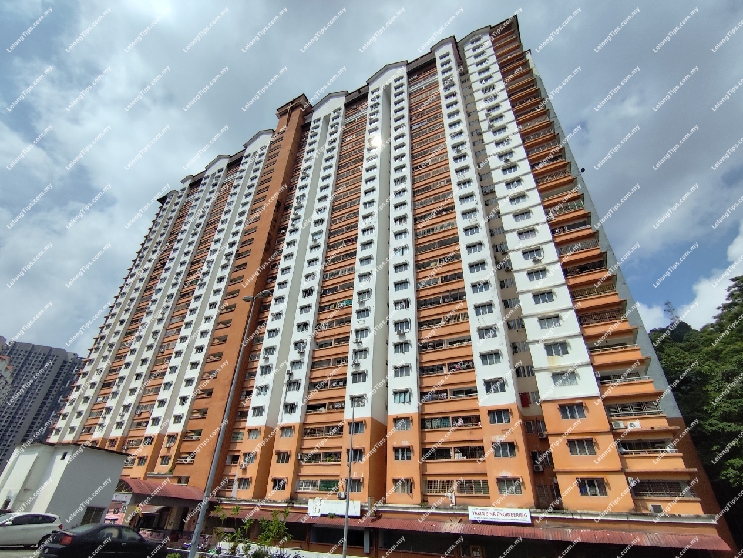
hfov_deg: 94.5
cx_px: 372
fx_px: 343
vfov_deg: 78.1
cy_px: 279
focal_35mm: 16
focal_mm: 1.65
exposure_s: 1/3940
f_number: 2.2
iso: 50
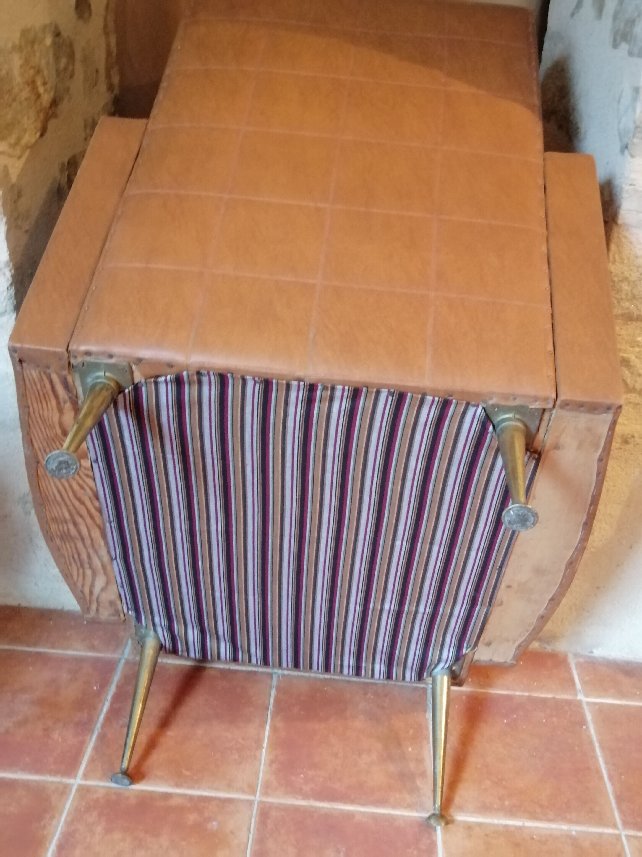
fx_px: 816
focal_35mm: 33
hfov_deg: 42.9
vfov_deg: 55.4
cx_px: 321
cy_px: 428
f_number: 1.8
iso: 800
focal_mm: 3.95
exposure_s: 1/16.7
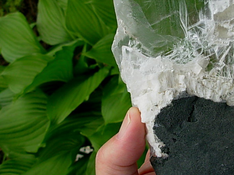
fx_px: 439
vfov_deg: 22.5
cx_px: 172
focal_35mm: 65
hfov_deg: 29.4
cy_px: 55
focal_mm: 6.3
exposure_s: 1/609
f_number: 2.9
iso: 50
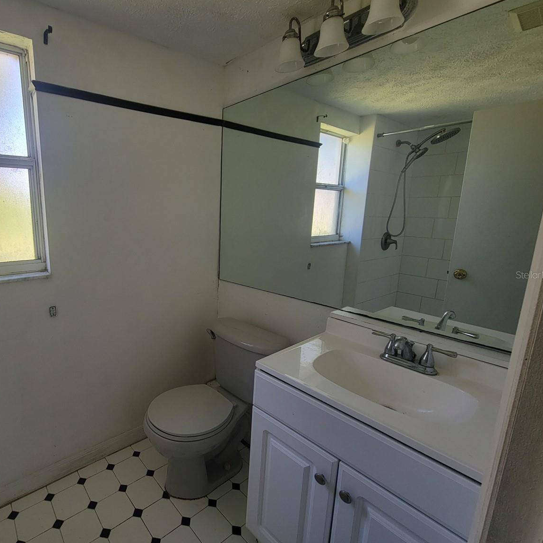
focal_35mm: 16
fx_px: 284
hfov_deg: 84.5
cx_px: 182
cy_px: 275
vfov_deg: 87.4
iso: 64
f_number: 2.2
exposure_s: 1/60
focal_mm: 2.2
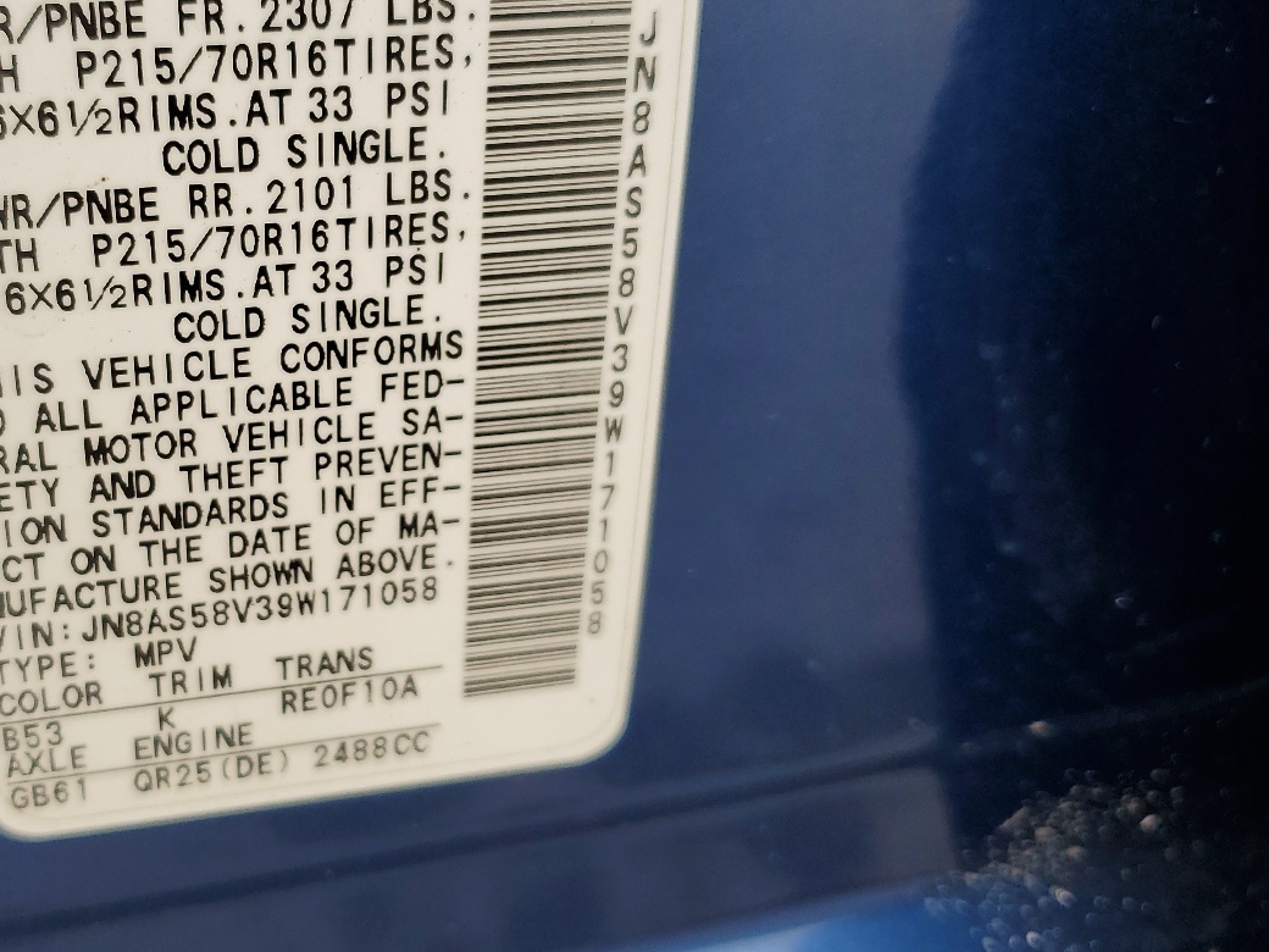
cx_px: 316
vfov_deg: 35.9
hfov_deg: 45.2
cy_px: 391
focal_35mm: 40
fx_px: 1466
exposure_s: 1/455
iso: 50
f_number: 1.5
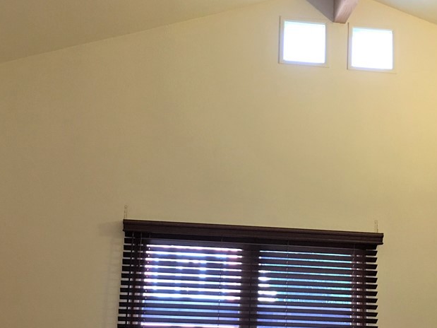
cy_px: 181
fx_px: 606
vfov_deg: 30.2
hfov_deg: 39.6
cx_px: 254
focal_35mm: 48
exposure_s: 1/15
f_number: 2.2
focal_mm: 4.15
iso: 64
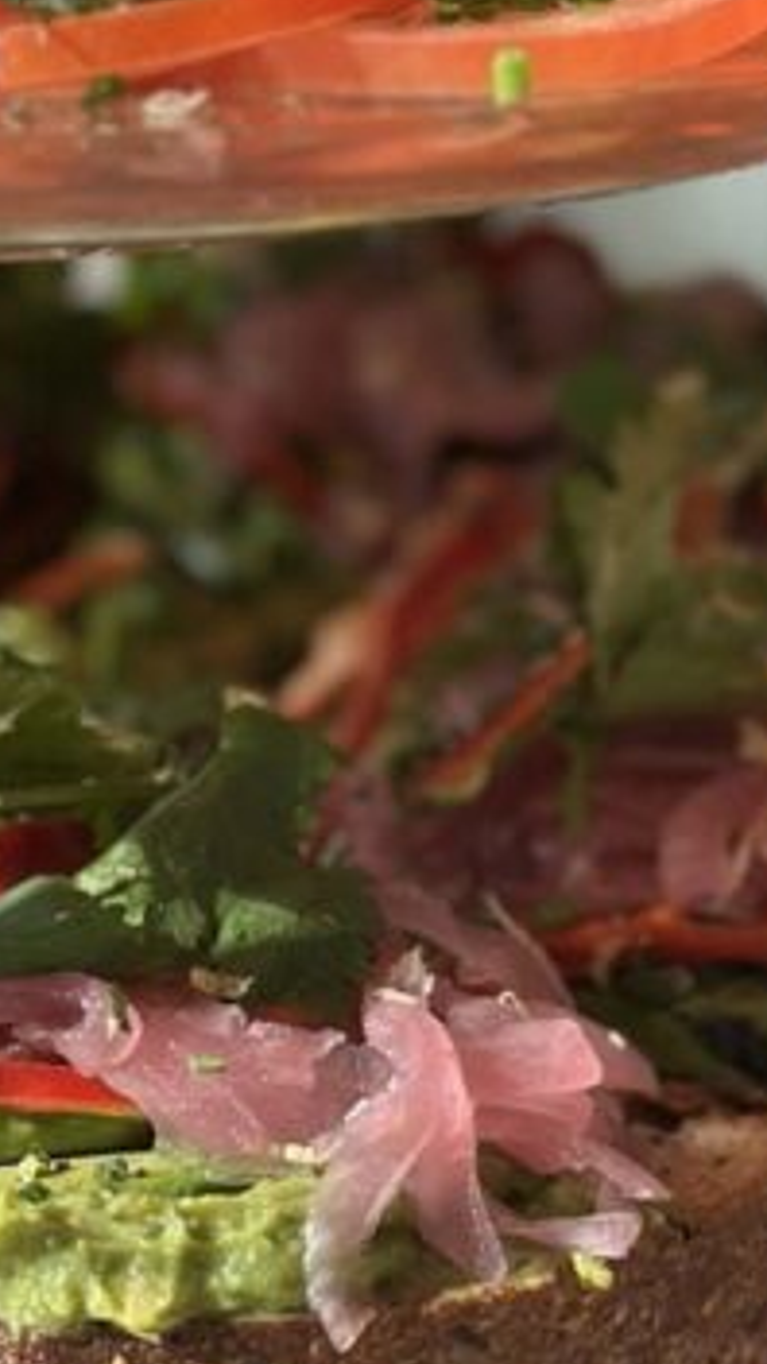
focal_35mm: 152
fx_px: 5496
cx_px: -167
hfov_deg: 7.9
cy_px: 868
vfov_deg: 14.1
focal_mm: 6.86
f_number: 1.78
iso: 80
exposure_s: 1/580
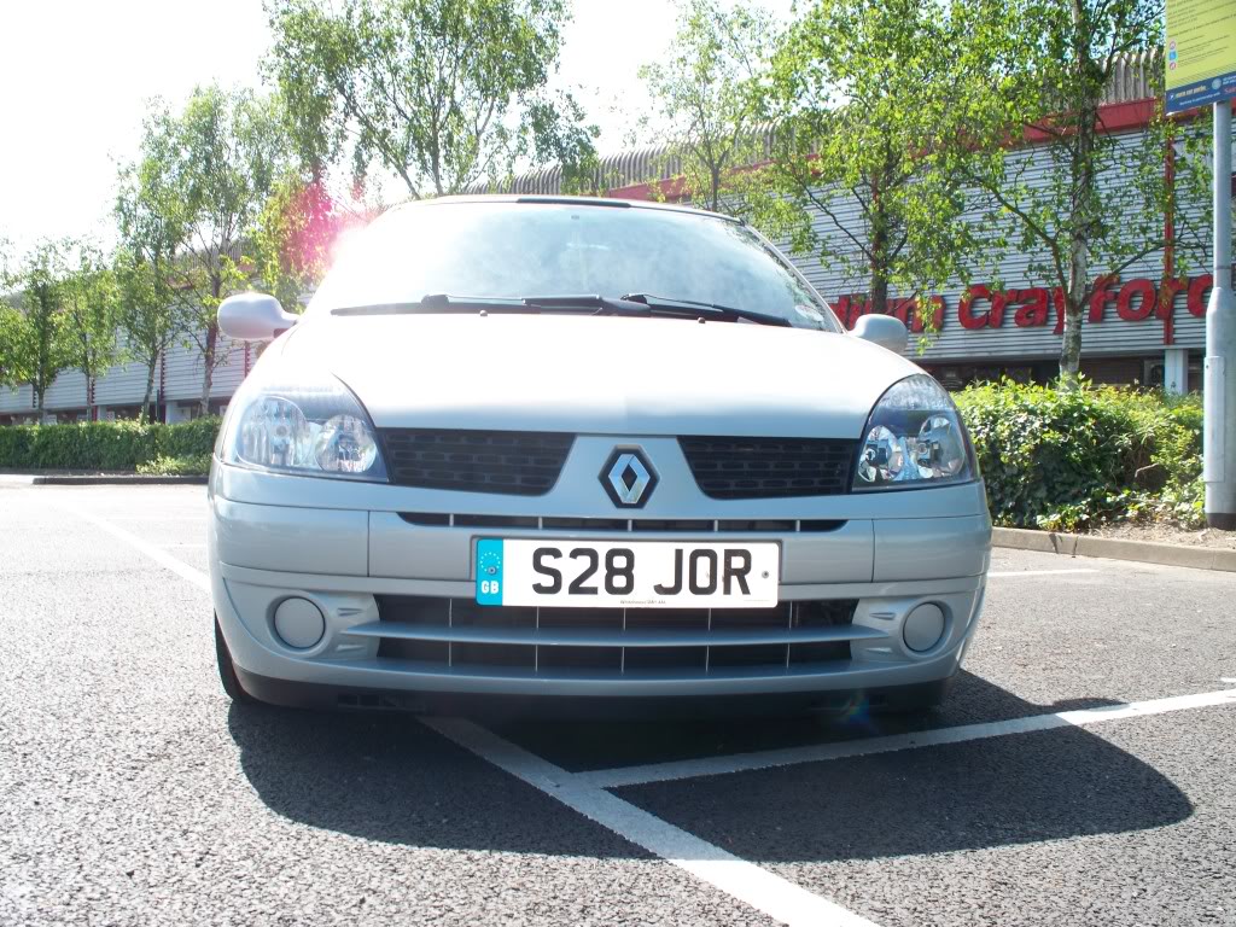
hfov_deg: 51.4
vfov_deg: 39.7
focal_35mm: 36
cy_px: 464
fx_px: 1285
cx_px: 618
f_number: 5
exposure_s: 1/125
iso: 64
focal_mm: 7.5
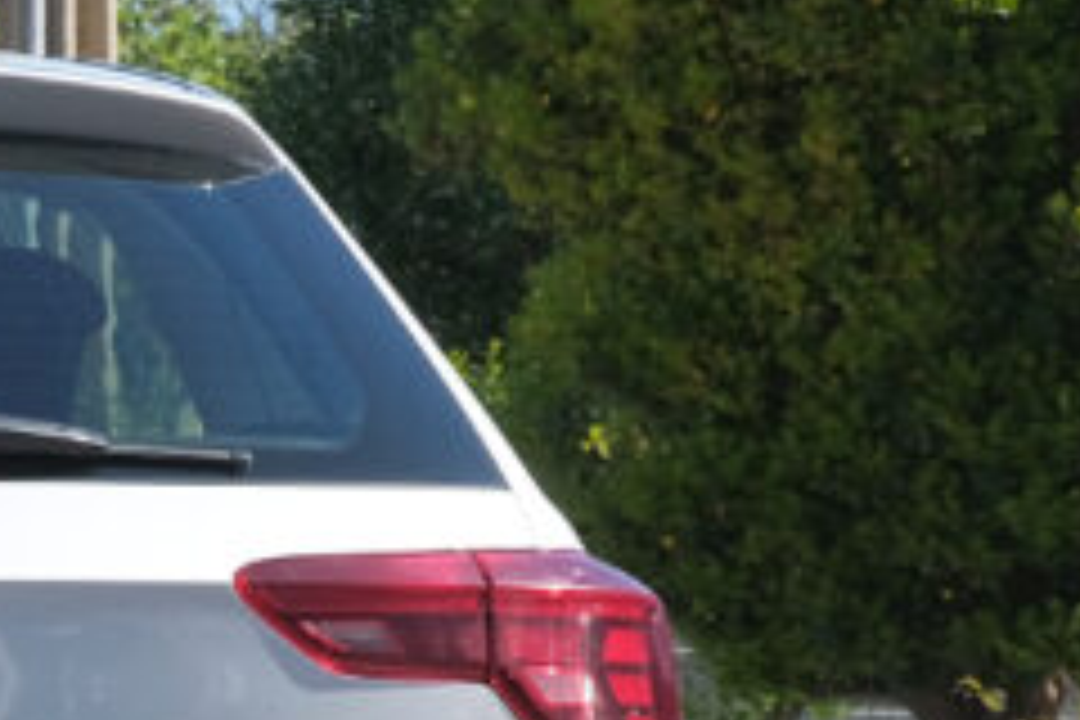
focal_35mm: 277
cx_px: -531
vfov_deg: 4.9
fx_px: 8309
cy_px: 952
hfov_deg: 7.3
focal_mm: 43.2
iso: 160
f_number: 9
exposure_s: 1/250
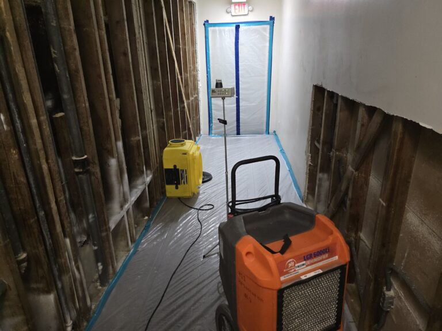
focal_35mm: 23
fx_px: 294
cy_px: 166
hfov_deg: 73.9
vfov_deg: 58.9
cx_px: 221
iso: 800
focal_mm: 6.3
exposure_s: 1/60
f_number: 1.7
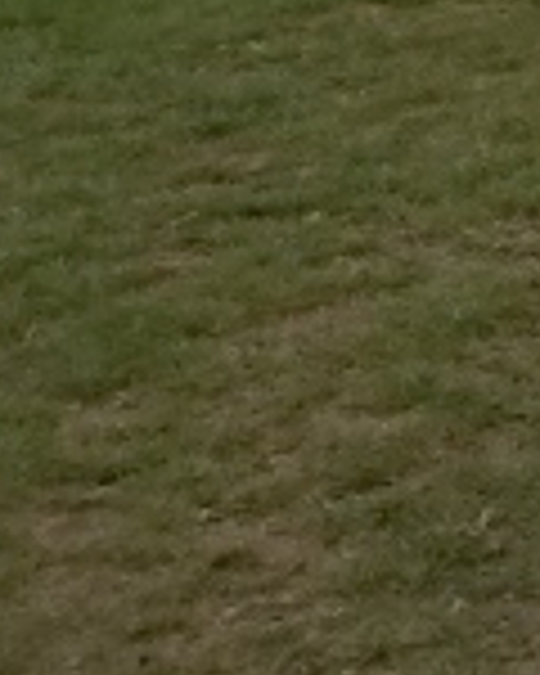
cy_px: -904
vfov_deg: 9.9
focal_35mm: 173
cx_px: 1598
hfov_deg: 7.8
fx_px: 3456
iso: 50
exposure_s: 1/638
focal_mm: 3.81
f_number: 2.2
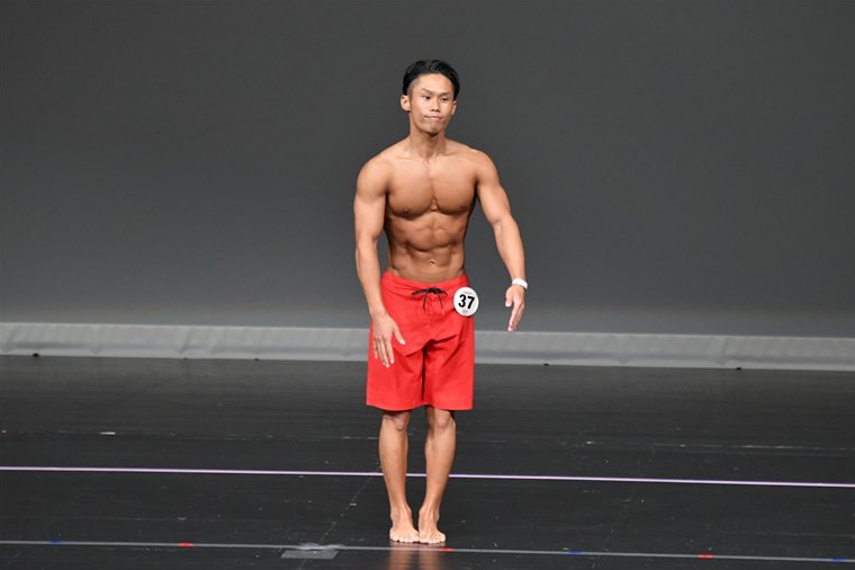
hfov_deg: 5.9
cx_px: 435
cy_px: 288
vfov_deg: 3.9
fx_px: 8356
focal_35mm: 352
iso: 4000
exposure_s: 1/400
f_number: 5.6
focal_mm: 230
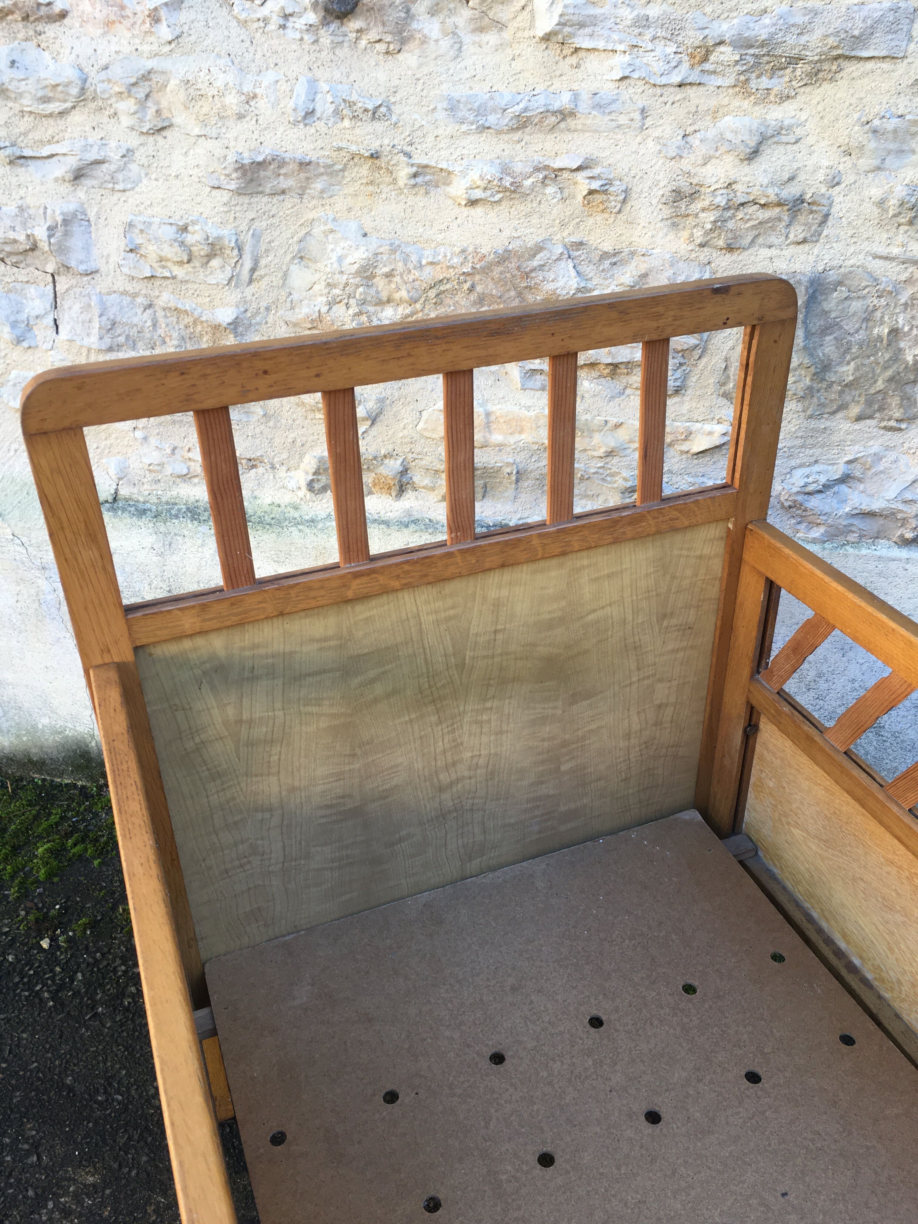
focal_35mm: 29
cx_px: 459
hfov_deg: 48.2
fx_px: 1025
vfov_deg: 61.7
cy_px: 612
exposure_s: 1/100
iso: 32
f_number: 2.2
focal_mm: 4.15
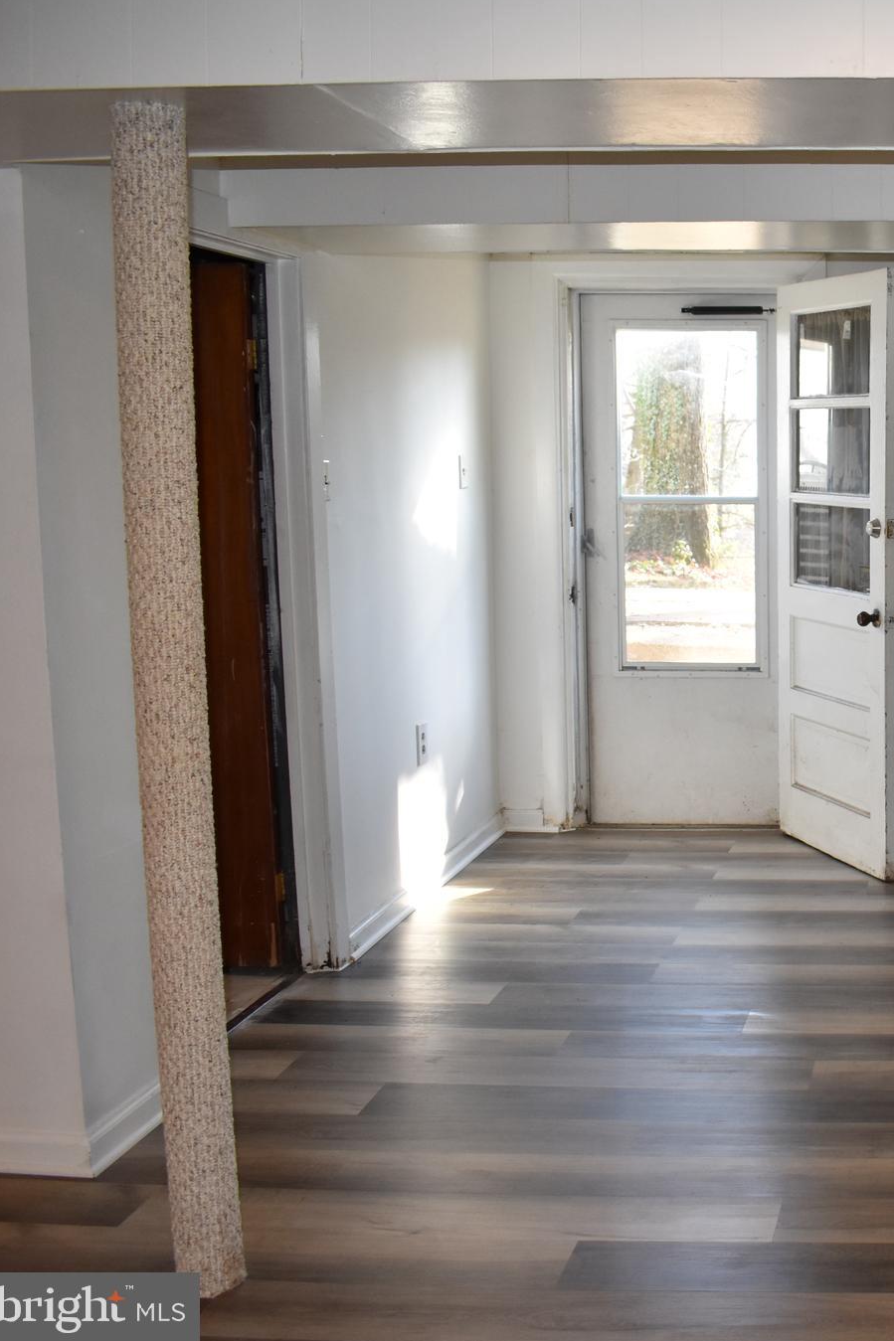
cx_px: 997
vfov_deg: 47.4
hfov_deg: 29.3
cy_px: 667
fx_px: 1528
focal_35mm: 41
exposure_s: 1/200
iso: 800
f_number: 5
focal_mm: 18
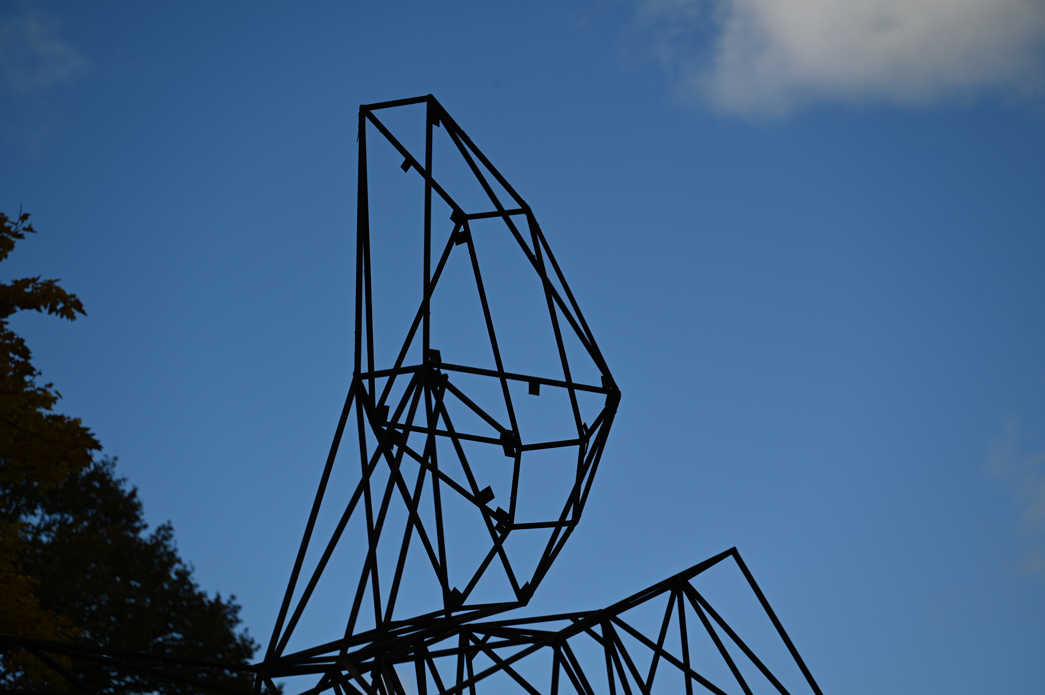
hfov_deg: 17.1
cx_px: 522
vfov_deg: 11.4
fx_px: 3481
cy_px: 348
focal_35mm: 120
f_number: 4
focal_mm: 120
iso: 100
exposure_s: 1/1600
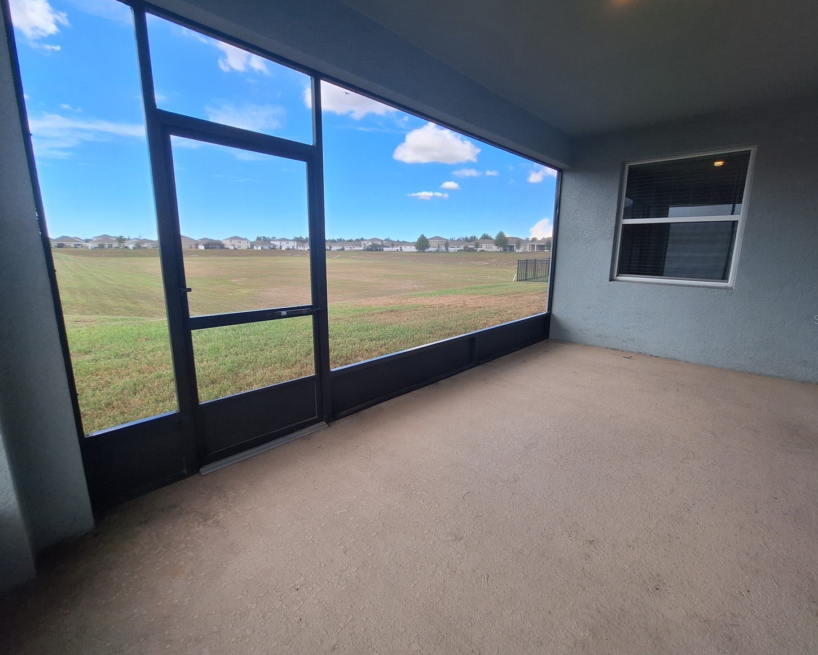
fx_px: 339
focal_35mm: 14
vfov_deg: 88.0
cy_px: 319
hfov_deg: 100.7
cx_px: 416
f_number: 2.2
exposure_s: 1/360
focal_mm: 1.74
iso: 40
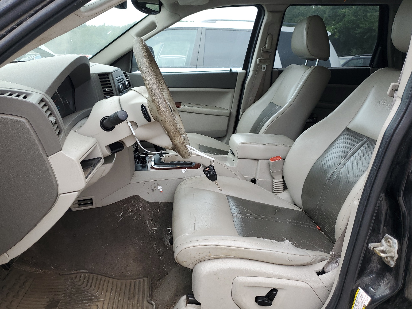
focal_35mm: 27
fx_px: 321
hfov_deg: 65.3
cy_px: 159
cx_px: 210
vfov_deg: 51.4
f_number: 1.5
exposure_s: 1/217
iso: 50
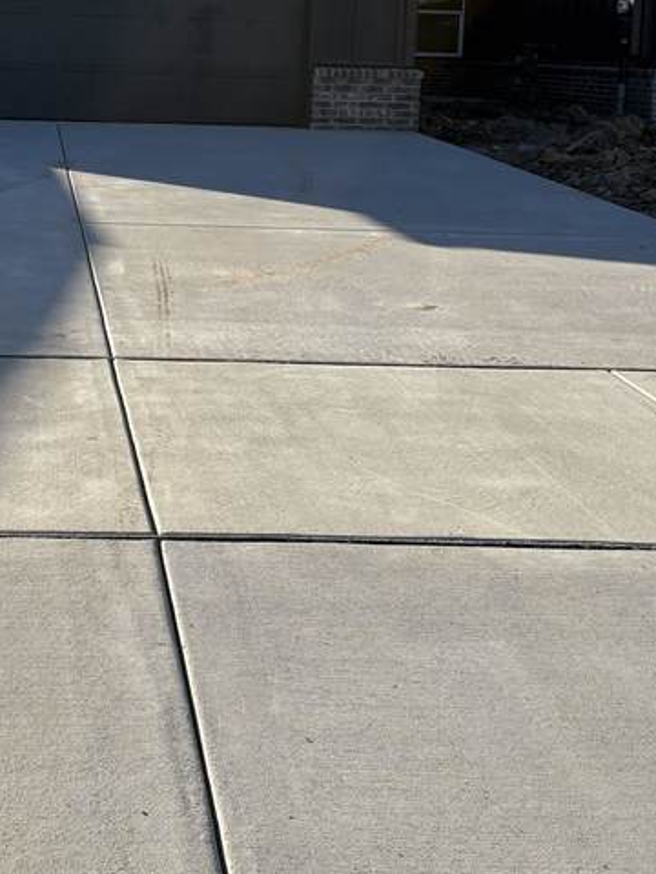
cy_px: 146
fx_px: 1314
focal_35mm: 52
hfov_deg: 27.1
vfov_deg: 35.4
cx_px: 71
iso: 50
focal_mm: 5.96
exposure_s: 1/3831
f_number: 1.6
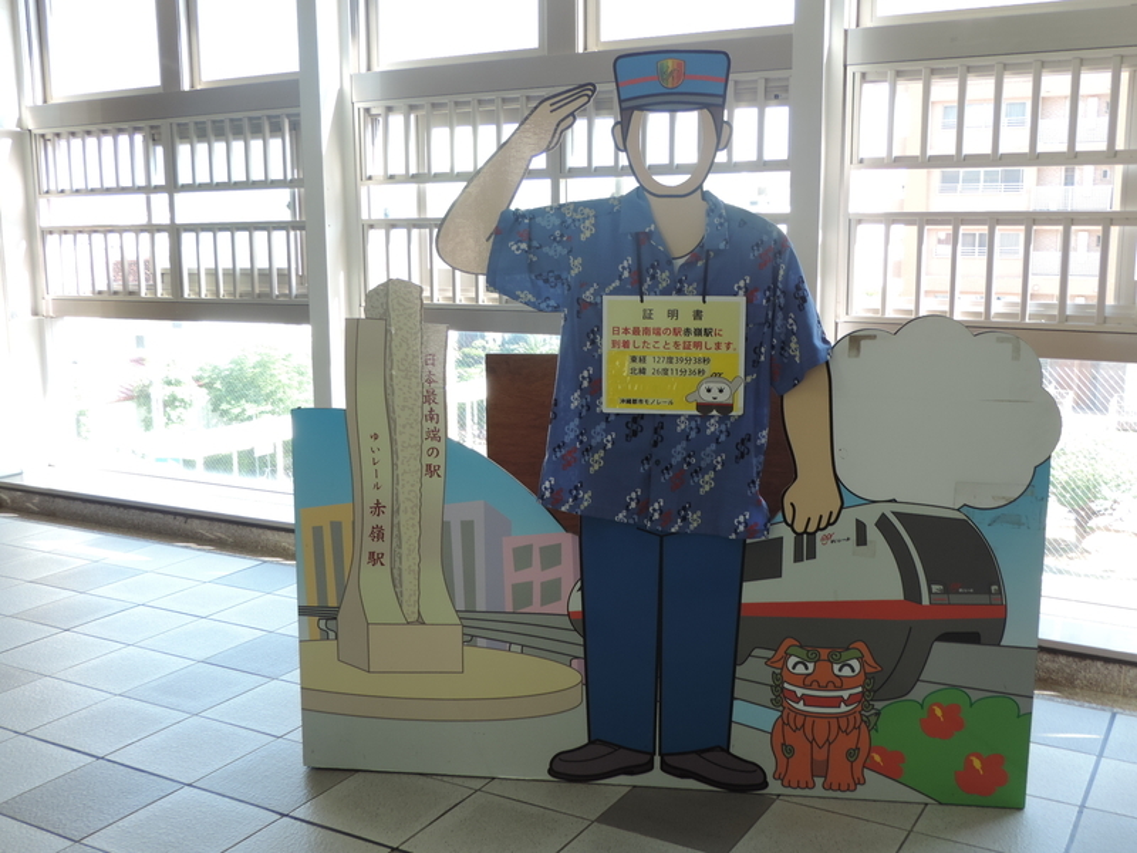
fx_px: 1150
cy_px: 426
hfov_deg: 52.6
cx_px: 568
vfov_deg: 40.7
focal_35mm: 35
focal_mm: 6.2
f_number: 3.3
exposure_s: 1/50
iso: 80
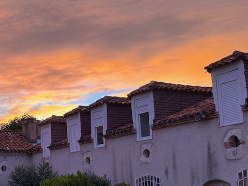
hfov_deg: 29.2
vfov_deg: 24.1
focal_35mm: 60
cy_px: 143
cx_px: -23
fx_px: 430
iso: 125
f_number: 1.78
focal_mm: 6.76
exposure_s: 1/121
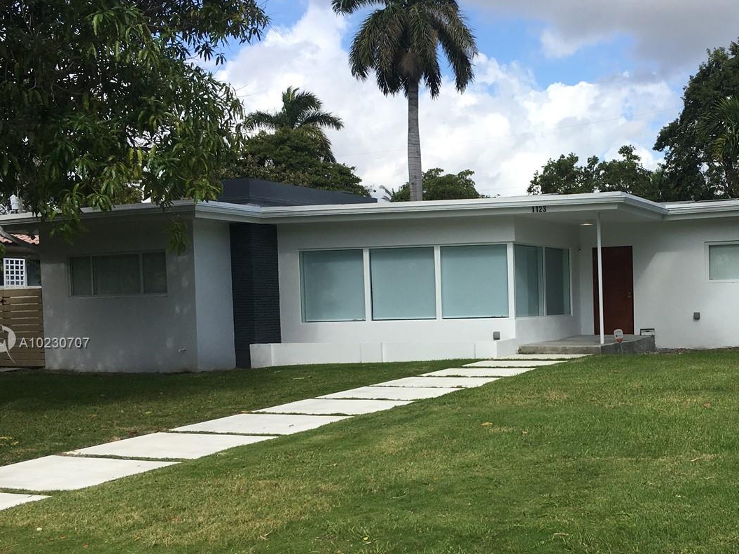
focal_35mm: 44
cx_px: 539
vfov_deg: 32.7
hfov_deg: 41.9
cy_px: 344
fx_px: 939
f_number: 2.2
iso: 25
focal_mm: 4.15
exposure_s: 1/1923
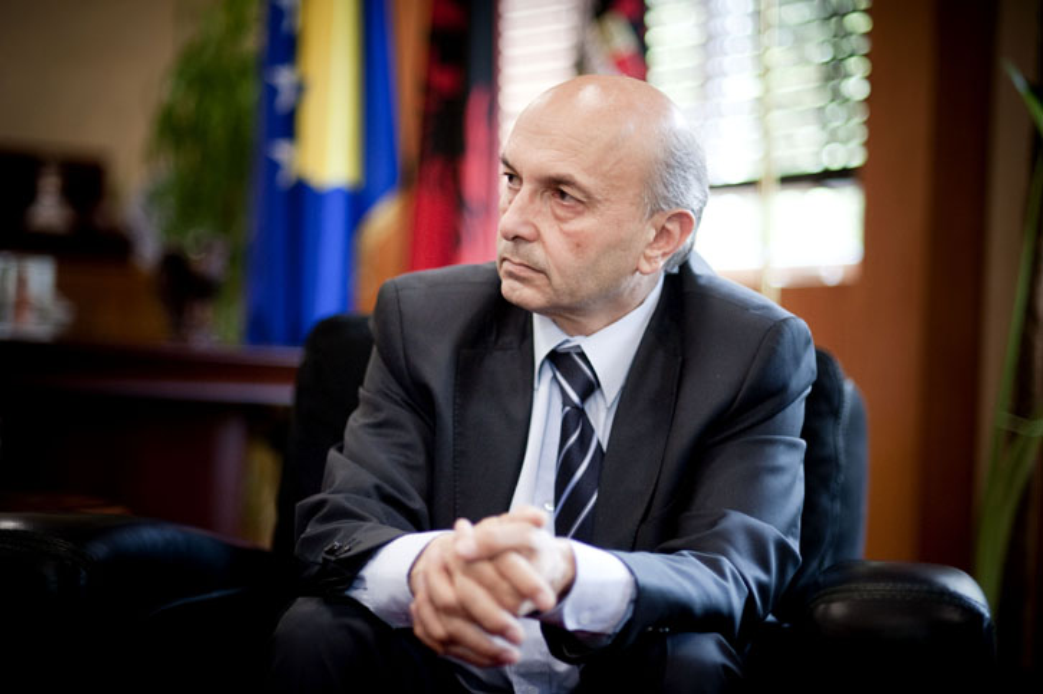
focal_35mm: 85
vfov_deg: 16.0
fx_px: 2461
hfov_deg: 23.9
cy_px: 347
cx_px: 522
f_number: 1.8
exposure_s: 1/200
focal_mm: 85
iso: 640
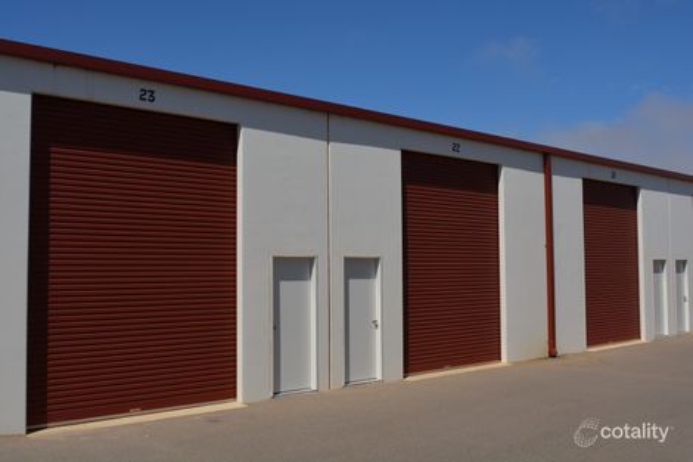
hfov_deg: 51.3
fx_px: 722
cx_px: 346
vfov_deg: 35.5
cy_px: 231
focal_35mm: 38
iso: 100
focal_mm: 25
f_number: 13
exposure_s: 1/200
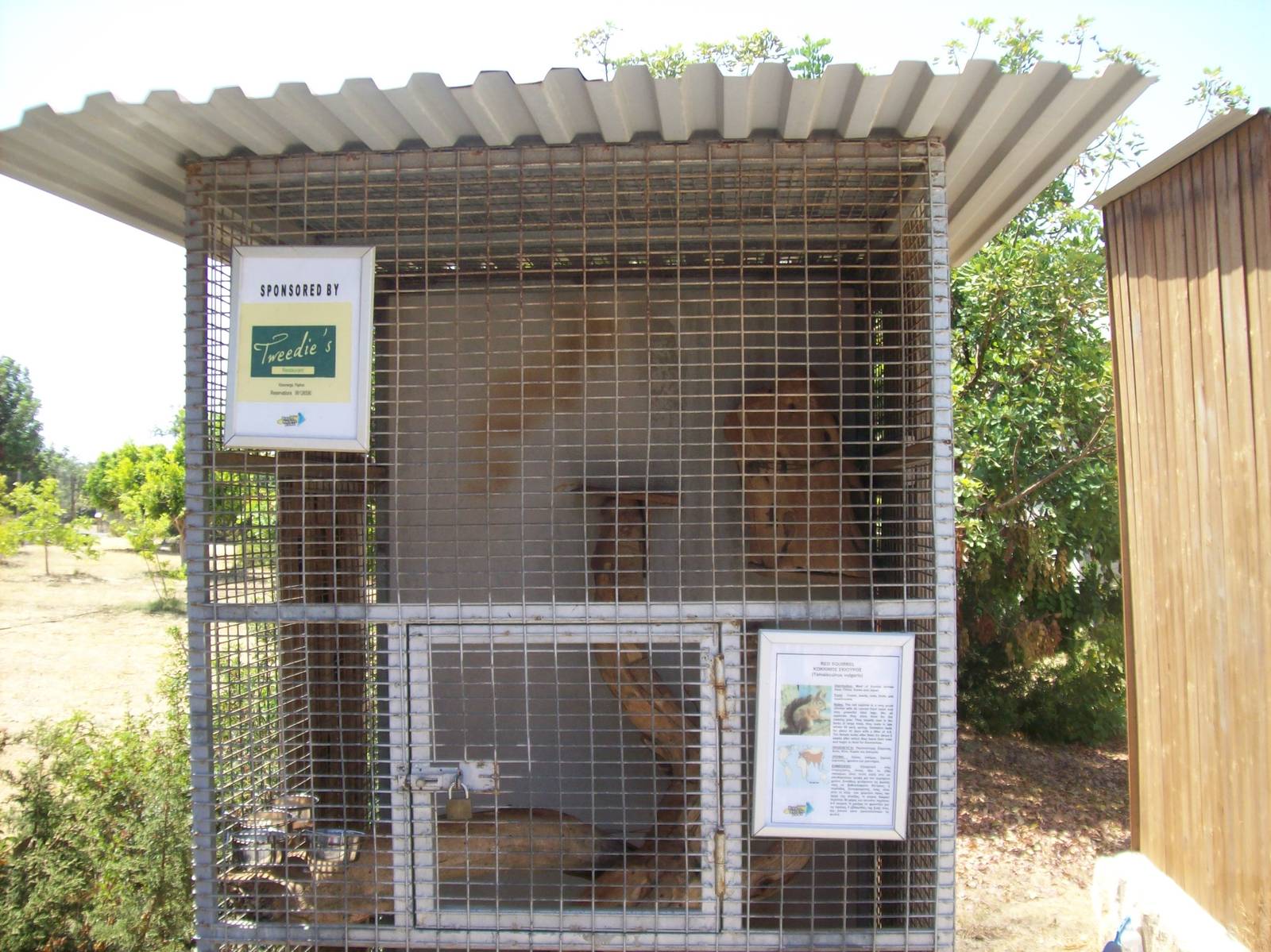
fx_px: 1321
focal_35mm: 36
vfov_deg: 39.6
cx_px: 636
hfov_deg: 51.4
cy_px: 476
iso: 80
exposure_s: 1/454
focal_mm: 6
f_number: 2.7
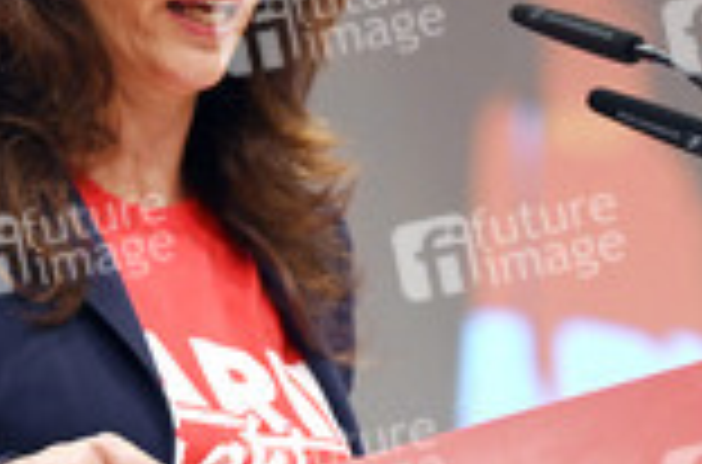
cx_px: 389
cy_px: 135
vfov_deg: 3.6
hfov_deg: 5.5
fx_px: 7329
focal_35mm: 377
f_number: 4.5
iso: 4000
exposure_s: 1/1000
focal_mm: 130
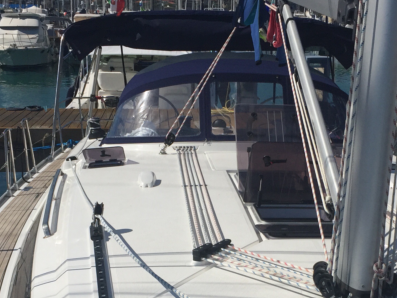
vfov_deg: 21.7
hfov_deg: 29.3
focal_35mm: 66
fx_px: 757
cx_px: 236
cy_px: 276
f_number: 2.2
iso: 32
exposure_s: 1/6623
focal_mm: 4.15
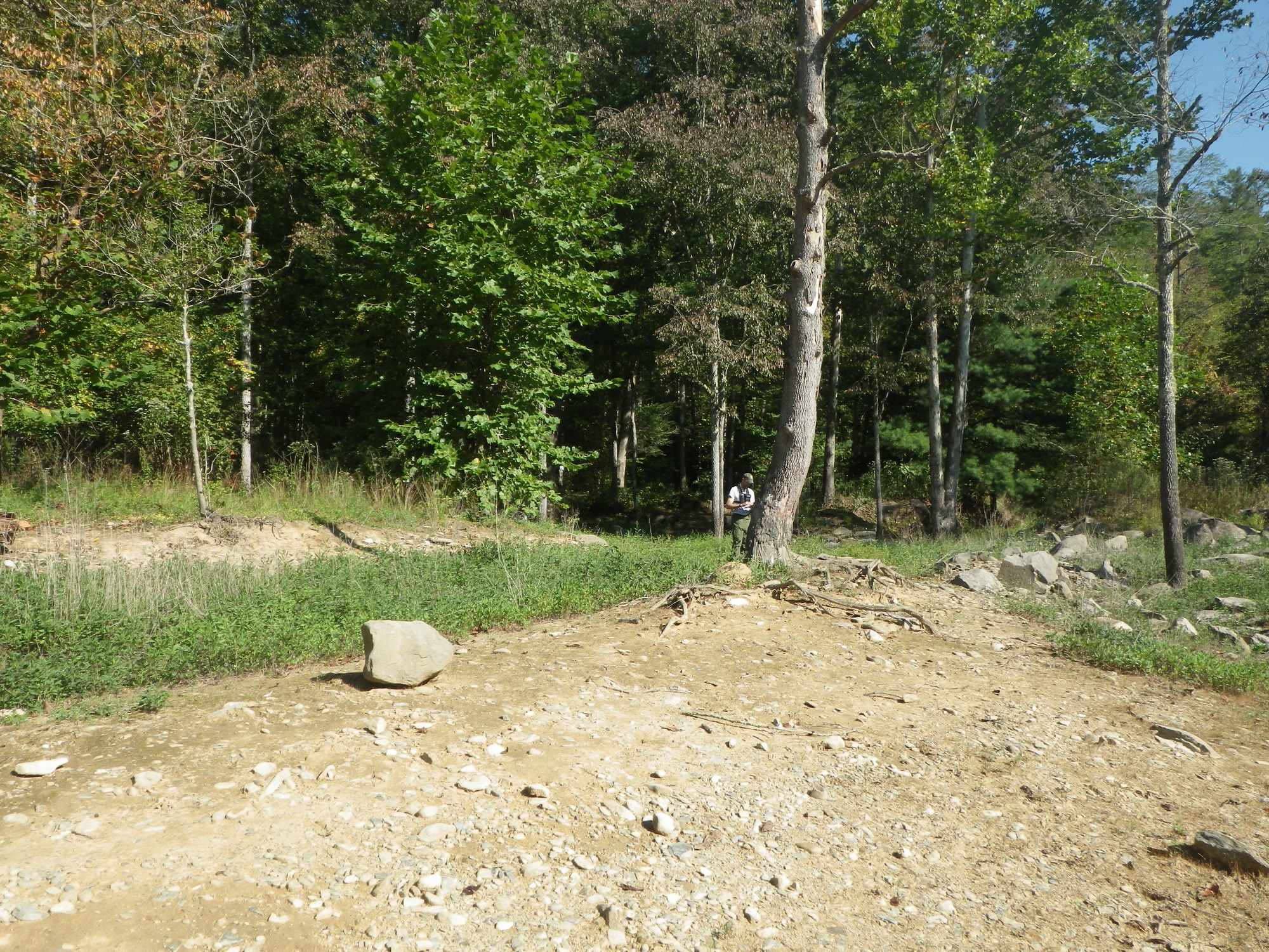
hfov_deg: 63.4
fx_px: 1026
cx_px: 634
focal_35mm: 28
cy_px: 476
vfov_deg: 49.7
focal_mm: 5
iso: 80
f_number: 4.2
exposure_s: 1/320
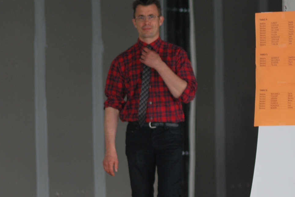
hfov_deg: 6.2
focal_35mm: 330
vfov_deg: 4.2
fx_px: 2707
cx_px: 266
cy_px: 111
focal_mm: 110
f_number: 4.2
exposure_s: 1/60
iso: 200
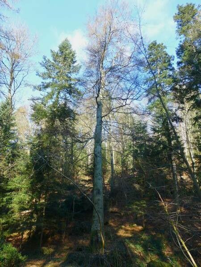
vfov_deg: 71.6
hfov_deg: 56.8
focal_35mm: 24
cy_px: 134
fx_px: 186
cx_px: 100
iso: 100
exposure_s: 1/125
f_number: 3.5
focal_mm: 4.3
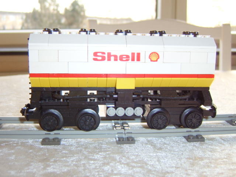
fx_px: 211
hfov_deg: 58.4
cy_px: 88
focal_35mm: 31
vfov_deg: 45.4
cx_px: 118
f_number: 2.7
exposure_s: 1/30
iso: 141
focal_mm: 8.13
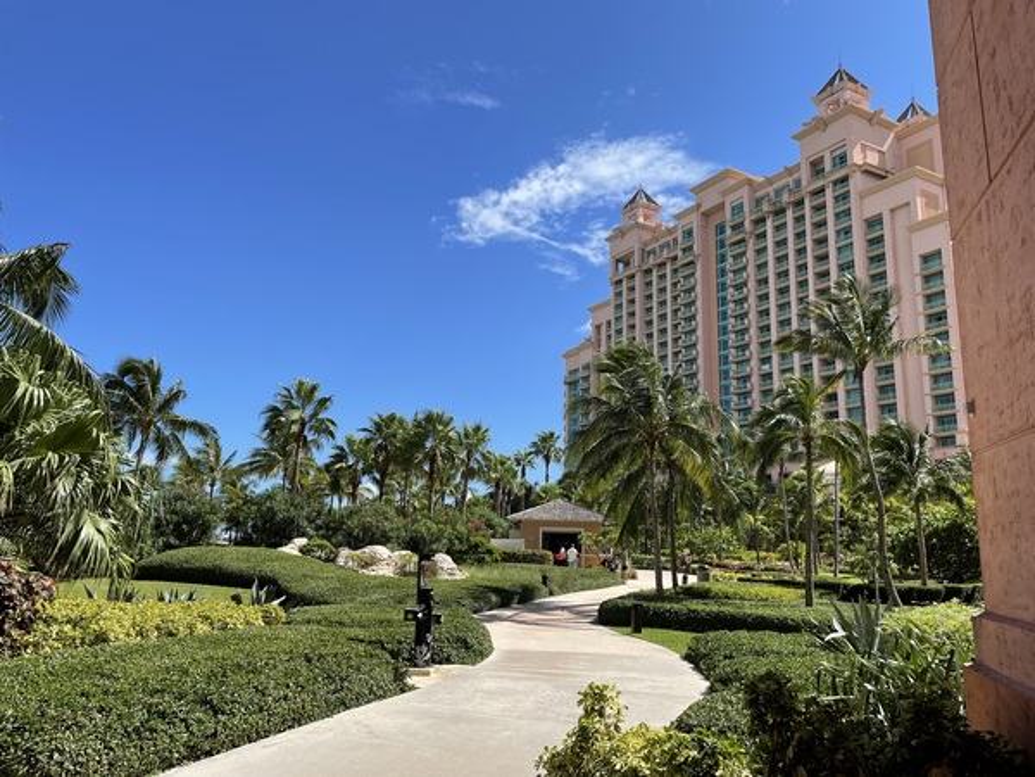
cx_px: 518
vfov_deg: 53.1
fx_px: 777
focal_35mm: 26
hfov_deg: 67.3
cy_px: 388
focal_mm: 4.2
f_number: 1.6
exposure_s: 1/3040
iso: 32
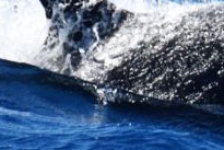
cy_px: 20
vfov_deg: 0.6
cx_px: 379
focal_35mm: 2340
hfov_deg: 0.9
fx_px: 14570
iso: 1400
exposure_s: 1/8000
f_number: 6.3
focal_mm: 600
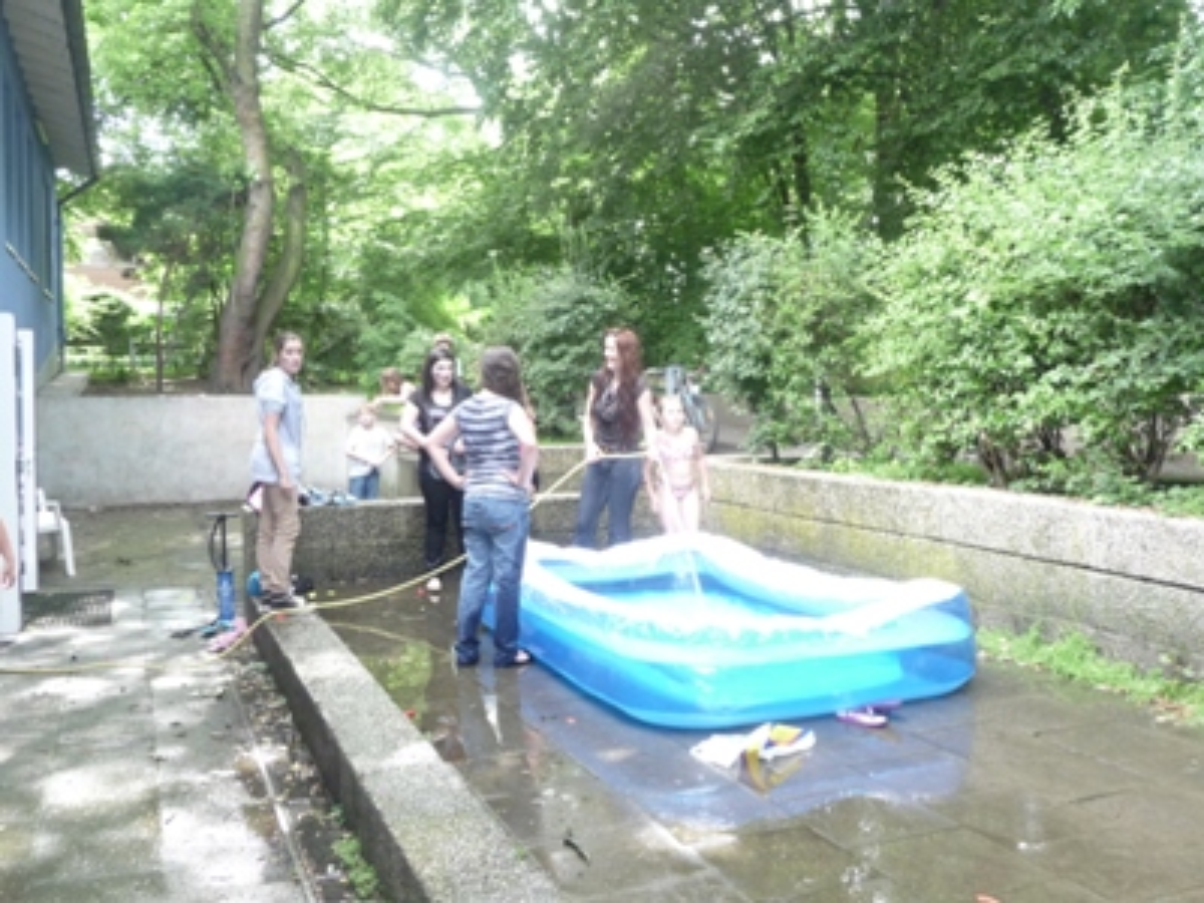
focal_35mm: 34
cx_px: 602
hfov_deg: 54.0
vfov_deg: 41.8
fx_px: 1183
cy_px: 452
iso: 160
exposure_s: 1/30
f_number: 3.6
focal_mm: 5.6
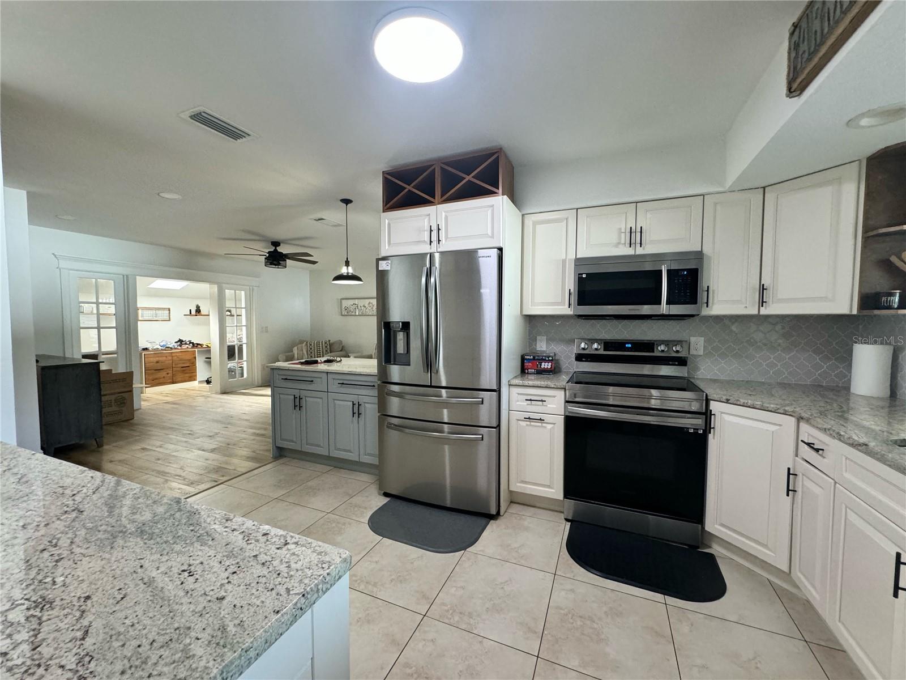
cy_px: 340
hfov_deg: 102.1
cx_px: 453
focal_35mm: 14
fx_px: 366
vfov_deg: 85.7
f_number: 2.2
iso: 320
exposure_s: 1/120
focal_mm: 2.22
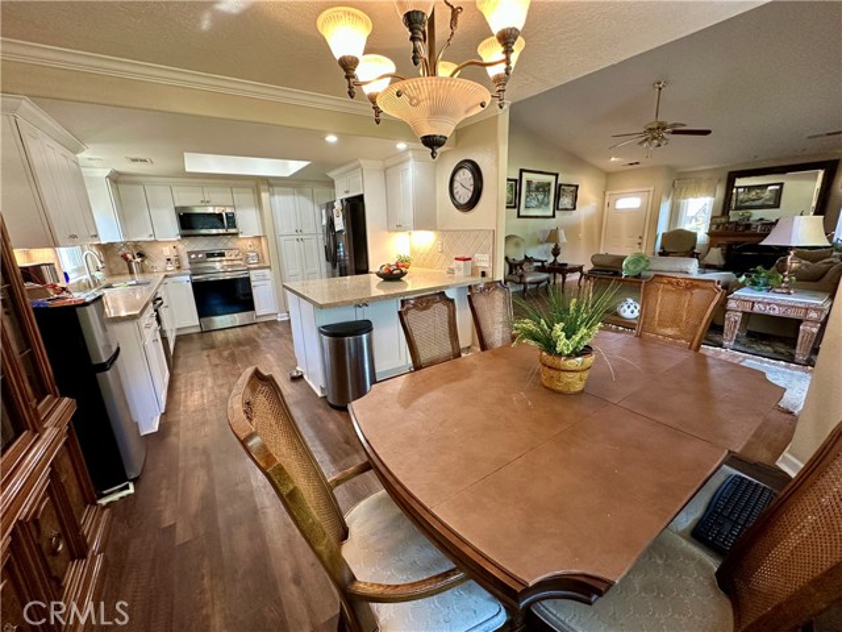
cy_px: 316
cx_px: 421
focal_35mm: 14
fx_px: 341
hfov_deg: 102.1
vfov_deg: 85.7
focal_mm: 2.22
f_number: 2.2
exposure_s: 1/60
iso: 250
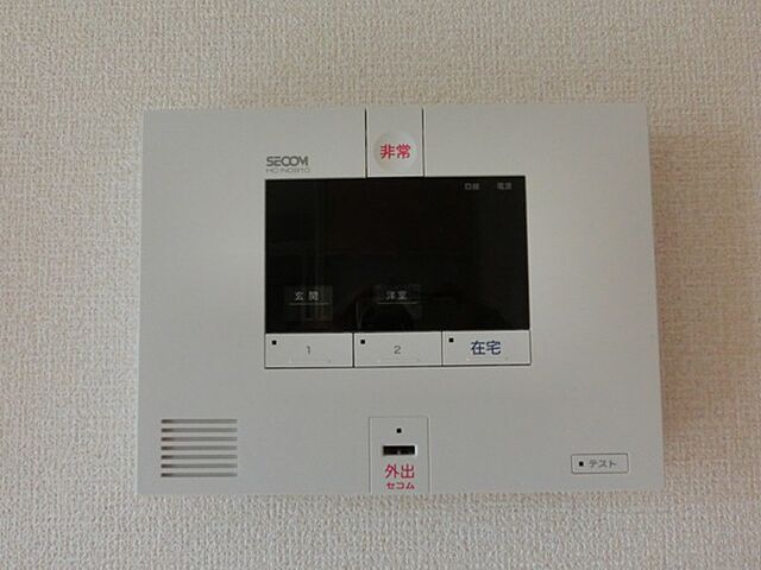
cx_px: 380
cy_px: 285
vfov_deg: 49.7
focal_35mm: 28
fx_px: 616
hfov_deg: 63.4
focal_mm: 5
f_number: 3
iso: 640
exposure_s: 1/125
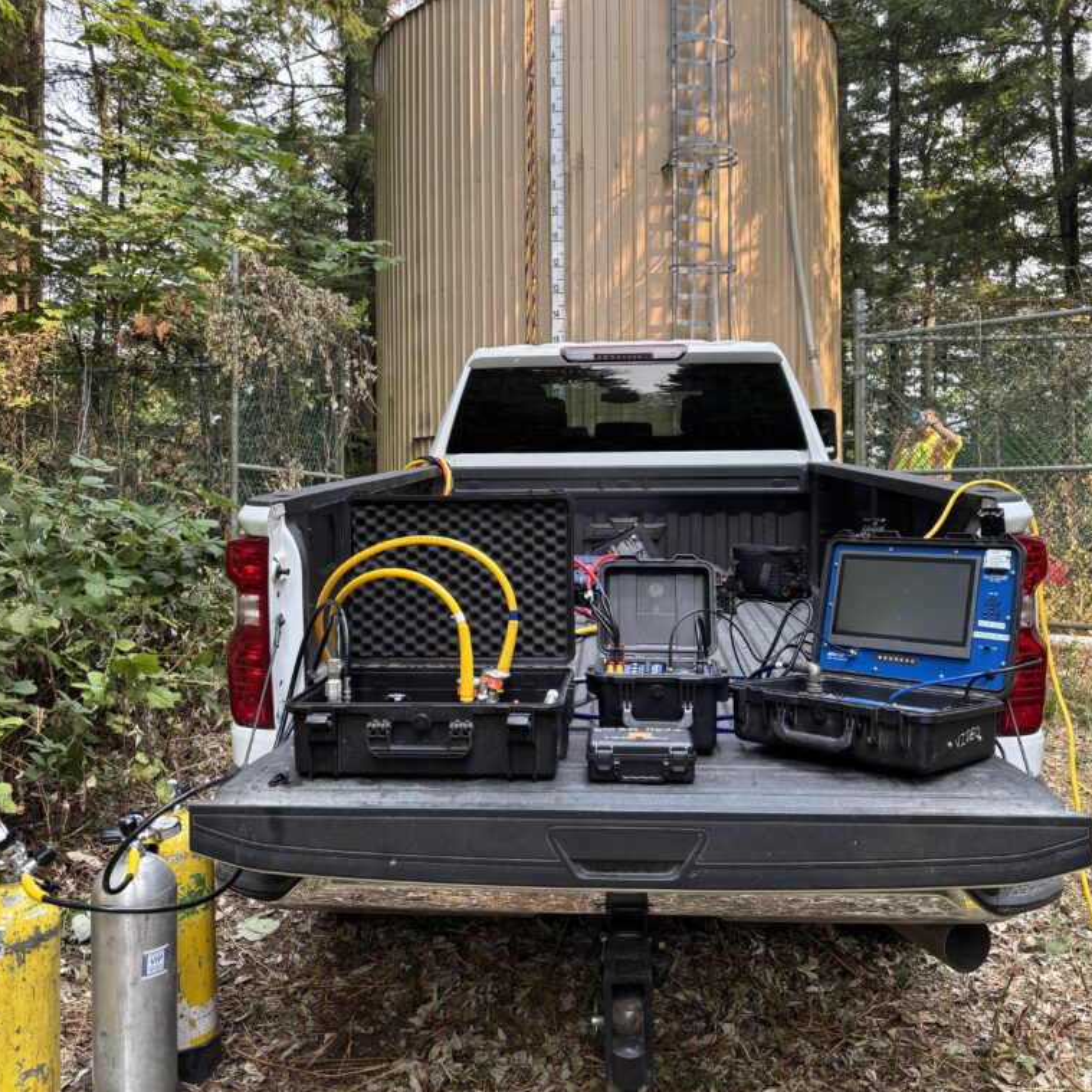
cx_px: 544
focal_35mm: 31
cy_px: 482
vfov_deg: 52.4
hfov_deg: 52.5
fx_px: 1106
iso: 40
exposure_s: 1/264
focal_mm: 5.96
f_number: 1.6
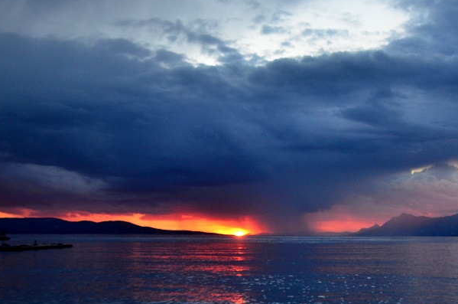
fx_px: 762
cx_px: 301
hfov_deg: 33.2
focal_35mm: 60
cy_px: 218
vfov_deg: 22.4
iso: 900
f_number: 4
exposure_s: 1/320
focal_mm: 24
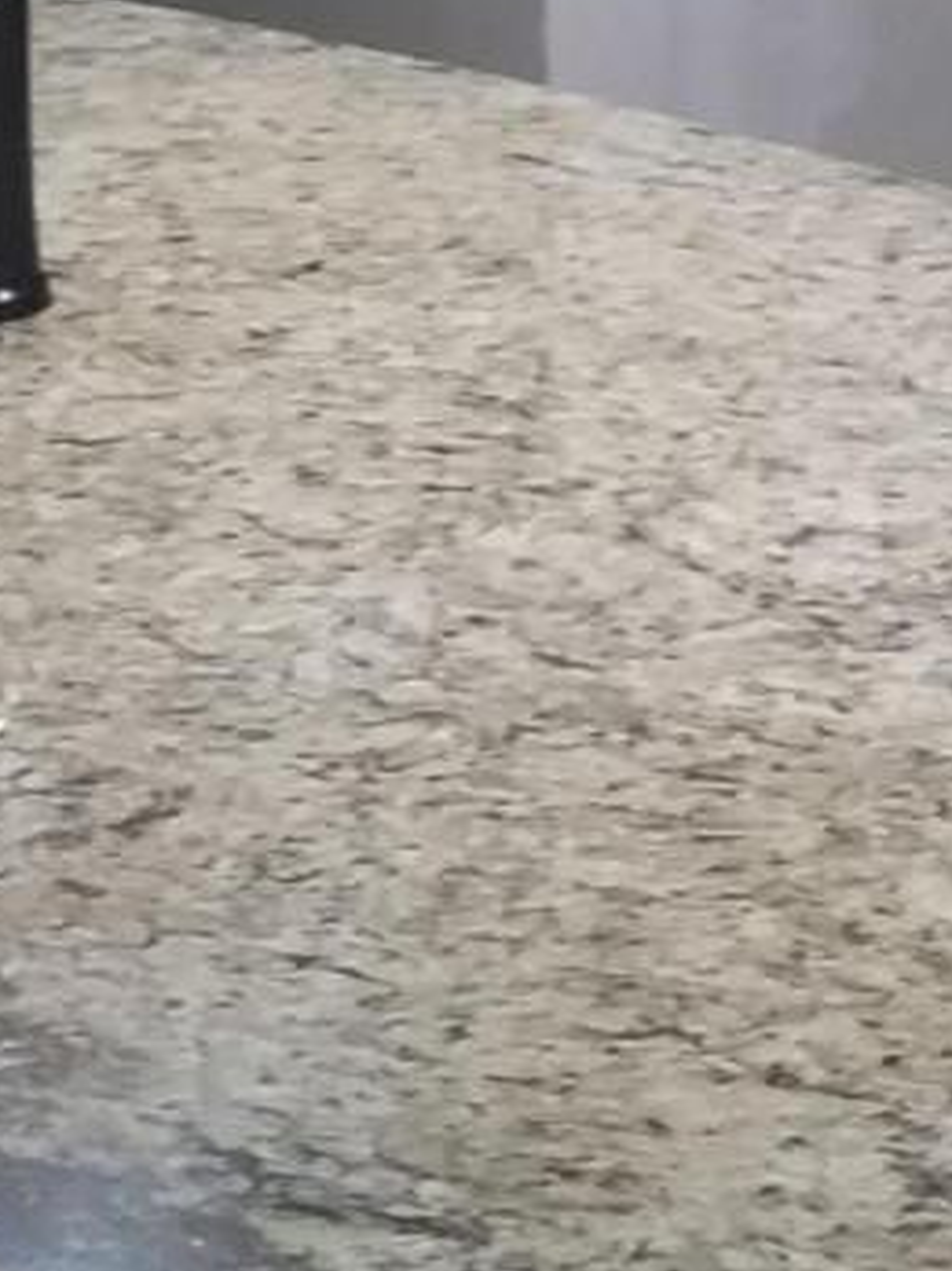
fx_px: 5504
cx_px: 1022
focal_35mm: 150
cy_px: -1187
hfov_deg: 9.8
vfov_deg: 11.9
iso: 100
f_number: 1.7
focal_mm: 4.2
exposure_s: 1/60
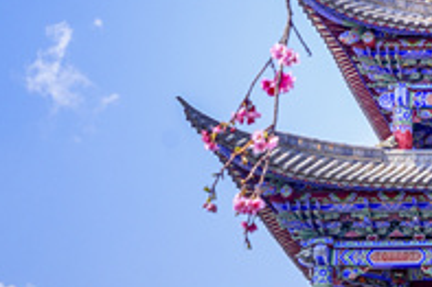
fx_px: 2053
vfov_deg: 8.0
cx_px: 482
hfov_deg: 11.8
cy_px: 51
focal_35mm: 171
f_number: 8
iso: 100
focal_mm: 45
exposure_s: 1/200
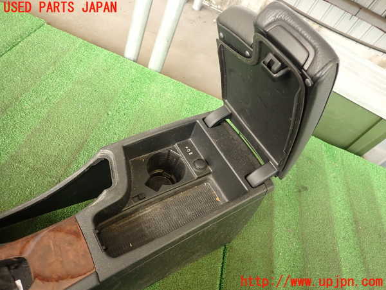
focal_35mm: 25
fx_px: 279
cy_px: 145
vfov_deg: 54.9
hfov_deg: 69.4
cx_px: 193
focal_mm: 4.5
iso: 200
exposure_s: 1/40
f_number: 2
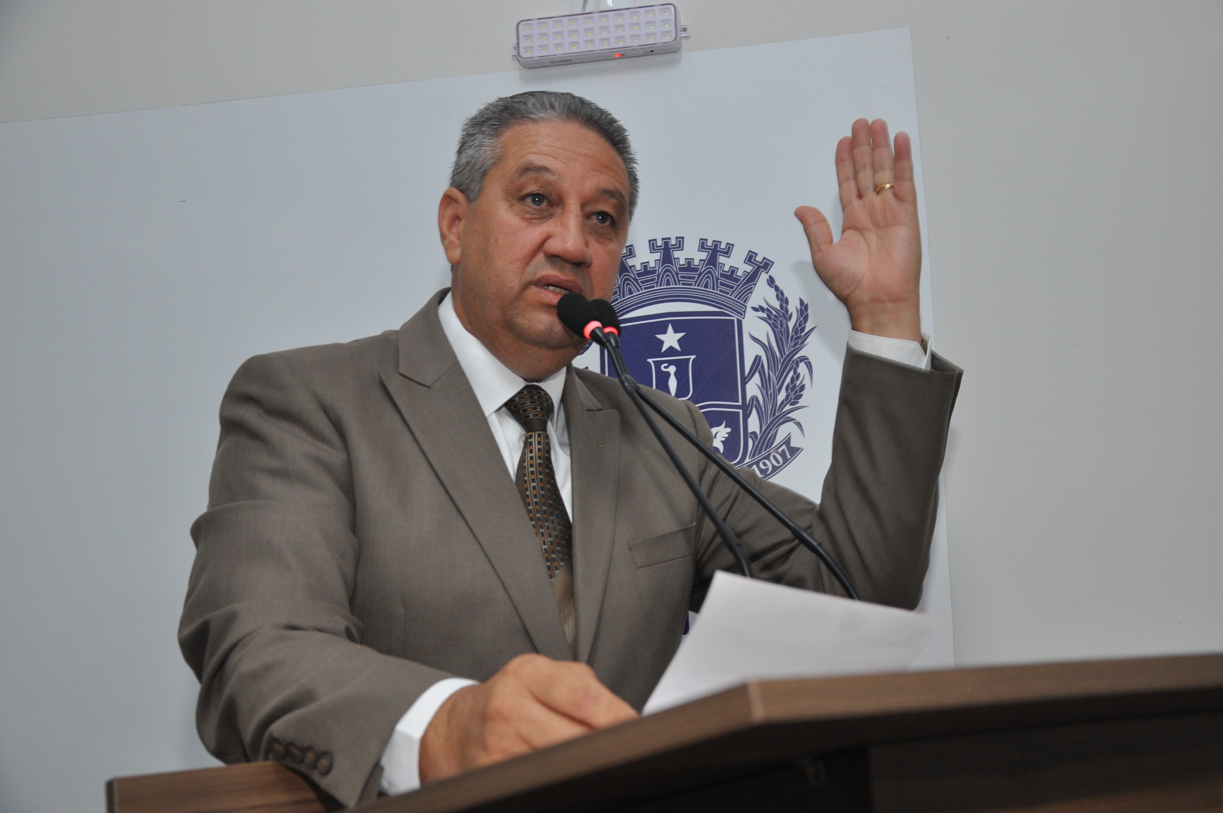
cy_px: 406
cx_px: 612
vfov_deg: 22.6
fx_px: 2036
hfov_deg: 33.4
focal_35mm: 60
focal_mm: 40
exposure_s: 1/60
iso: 500
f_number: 5
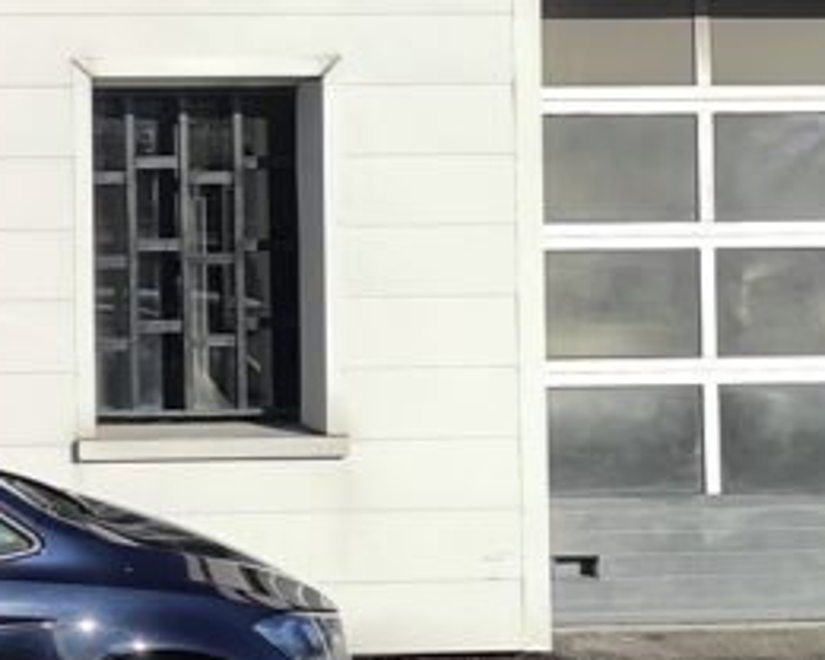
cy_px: 236
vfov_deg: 20.4
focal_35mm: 75
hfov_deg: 22.7
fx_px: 1831
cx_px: -248
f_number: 1.89
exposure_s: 1/3267
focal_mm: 5.43
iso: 100
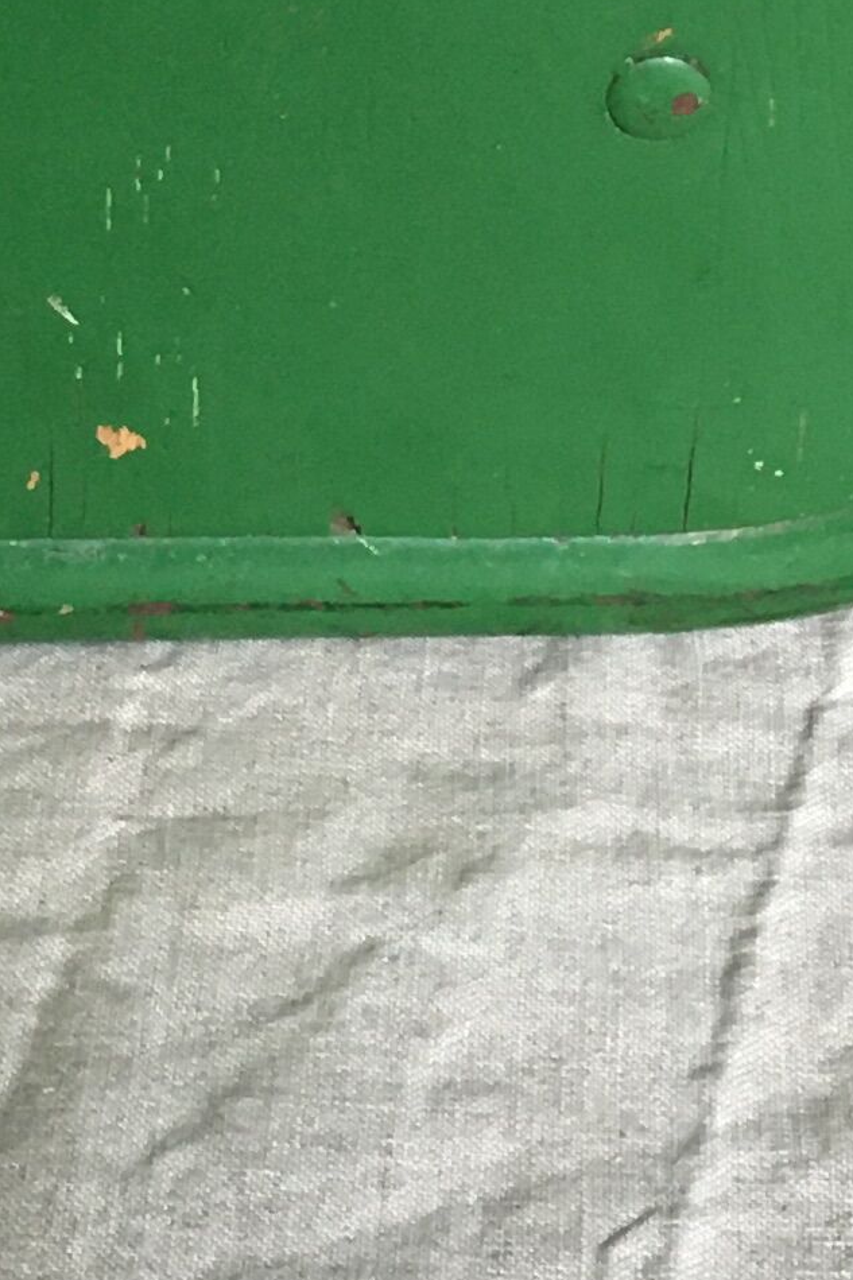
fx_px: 4551
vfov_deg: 14.1
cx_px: -120
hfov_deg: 10.6
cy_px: -1050
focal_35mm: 128
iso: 125
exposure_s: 1/33
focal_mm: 4.15
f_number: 2.2
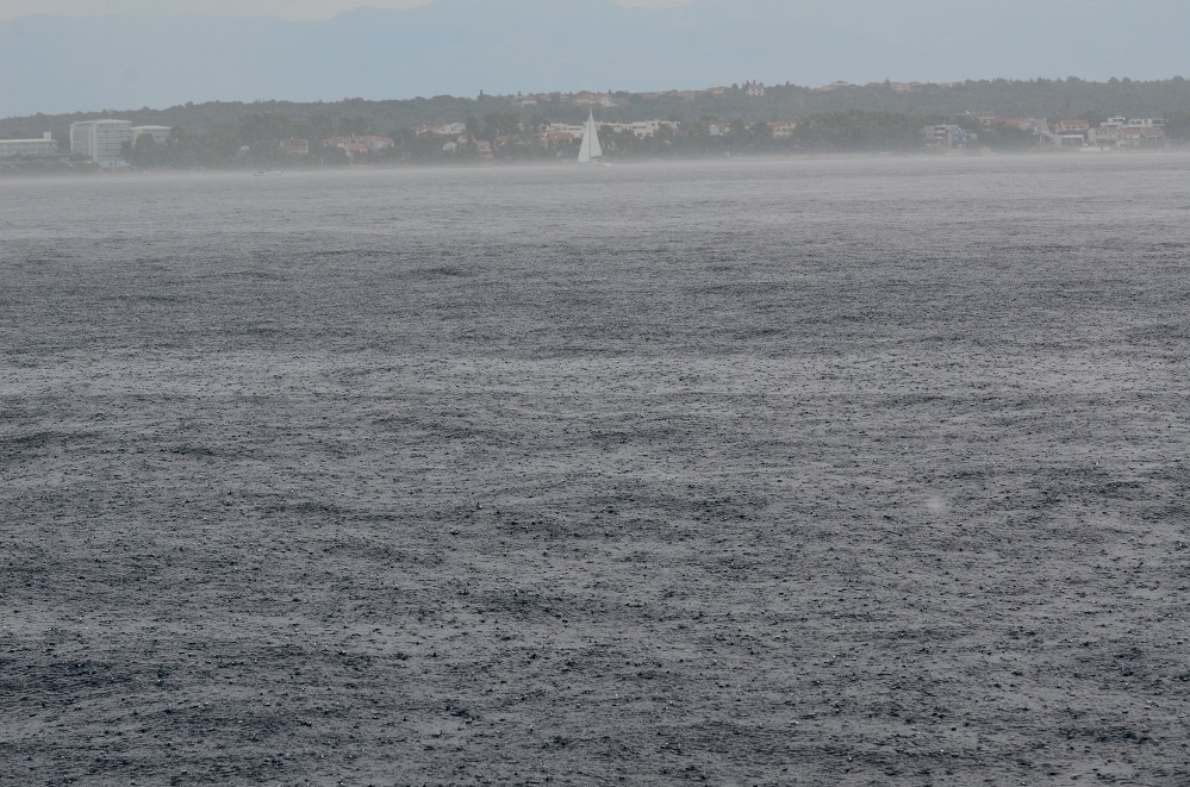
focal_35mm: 105
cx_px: 595
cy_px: 394
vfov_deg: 13.0
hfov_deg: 19.5
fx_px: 3463
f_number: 10
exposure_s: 1/400
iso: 400
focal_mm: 70
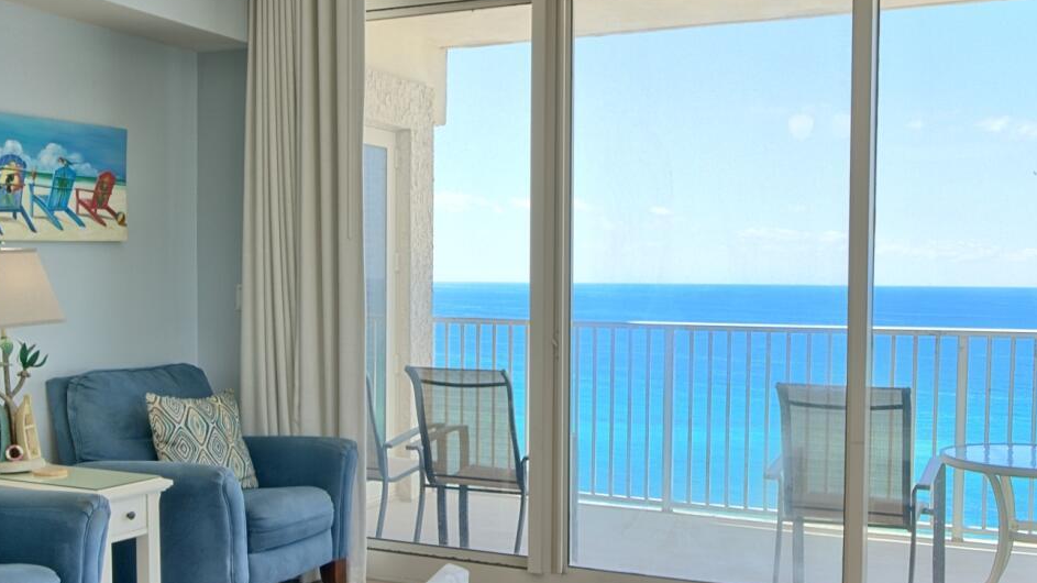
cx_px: 529
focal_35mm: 40
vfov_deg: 29.6
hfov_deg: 50.5
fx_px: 1100
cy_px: 345
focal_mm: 12
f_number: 8
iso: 500
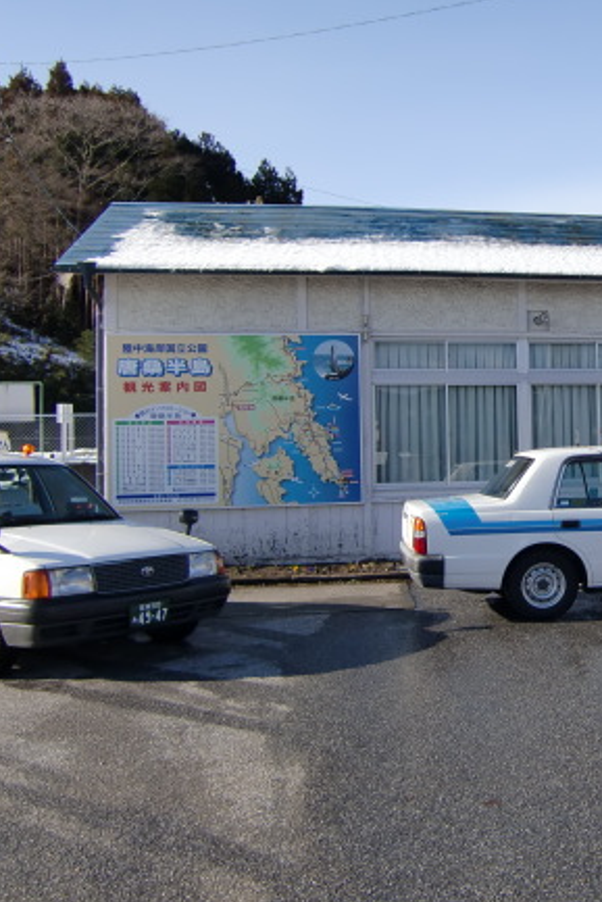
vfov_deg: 45.4
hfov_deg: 28.6
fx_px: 1078
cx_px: 648
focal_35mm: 43
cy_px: 427
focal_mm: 4.9
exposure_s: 1/160
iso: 64
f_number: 7
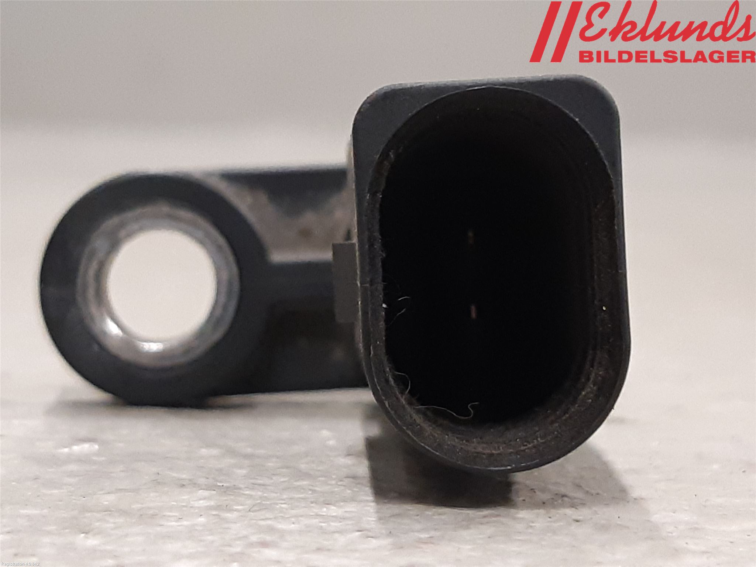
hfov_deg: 67.3
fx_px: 568
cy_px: 284
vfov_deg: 53.1
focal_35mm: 26
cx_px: 378
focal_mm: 3.93
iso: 250
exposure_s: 1/50
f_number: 1.7
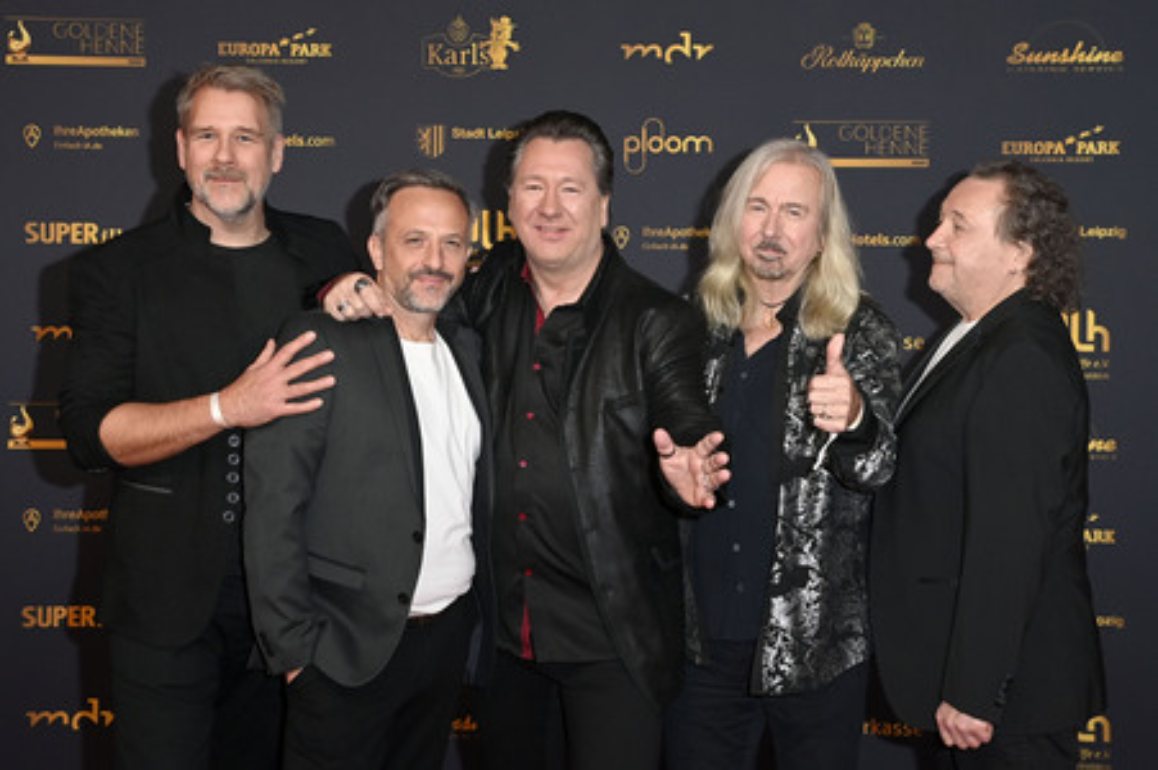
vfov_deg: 27.0
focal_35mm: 50
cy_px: 385
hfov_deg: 39.6
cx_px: 579
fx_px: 1607
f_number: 5.6
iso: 2000
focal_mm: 50
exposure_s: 1/250
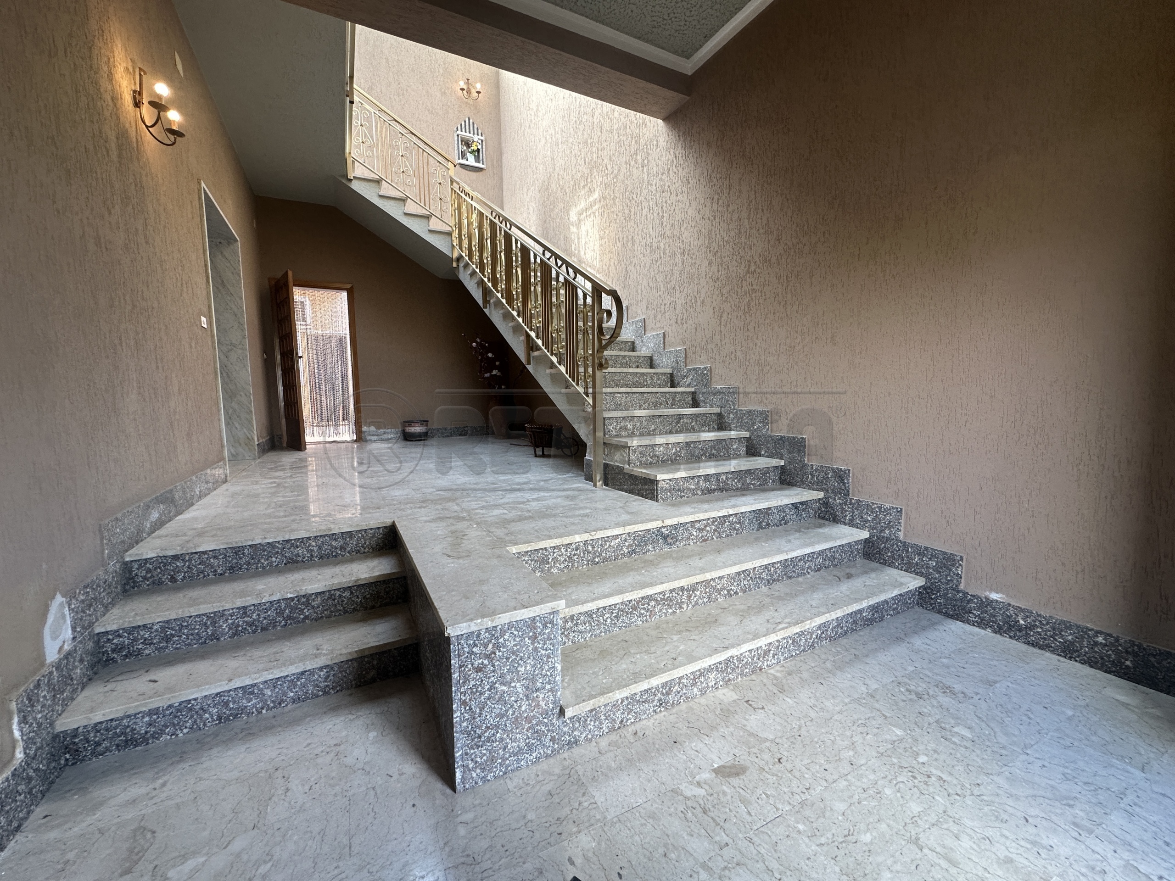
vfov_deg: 85.7
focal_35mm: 14
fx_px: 475
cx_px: 588
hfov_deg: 102.1
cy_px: 440
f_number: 2.2
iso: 125
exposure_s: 1/100
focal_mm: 2.22
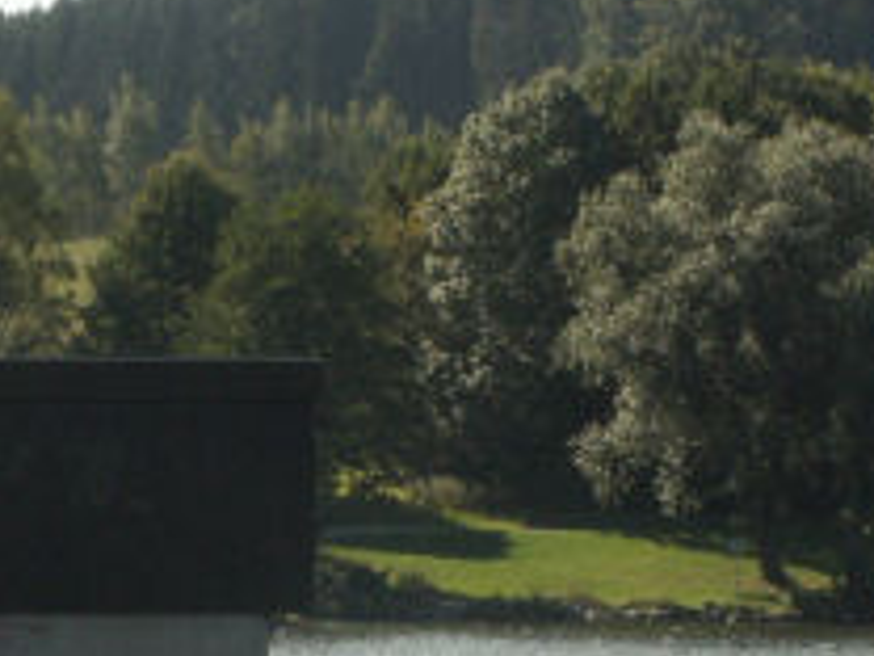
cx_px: 13
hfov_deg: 6.5
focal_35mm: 303
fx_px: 7650
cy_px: 913
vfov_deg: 4.9
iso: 50
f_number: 8
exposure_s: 1/125
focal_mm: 17.09
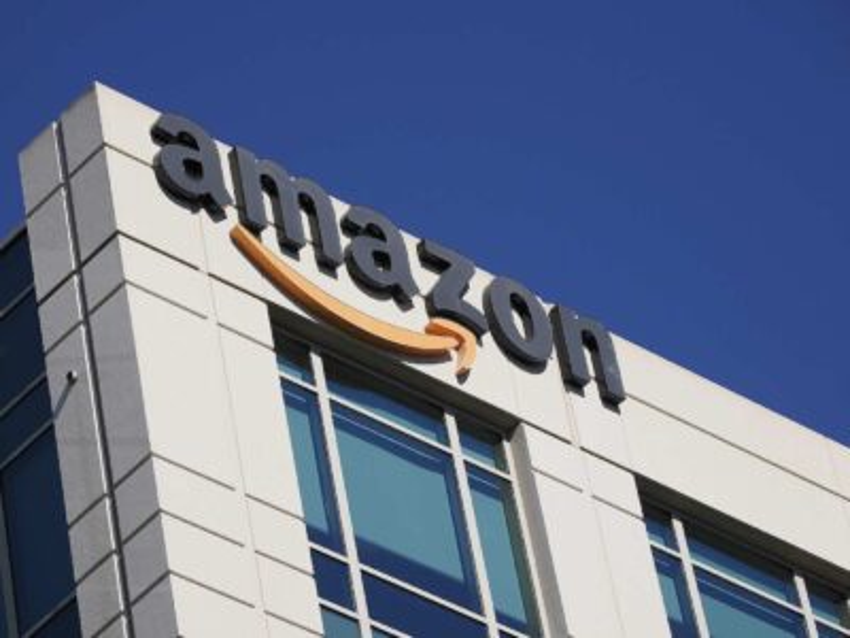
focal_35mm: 200
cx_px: 425
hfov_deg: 9.9
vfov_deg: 7.4
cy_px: 319
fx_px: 4911
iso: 400
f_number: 7.1
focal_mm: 100
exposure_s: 1/1600
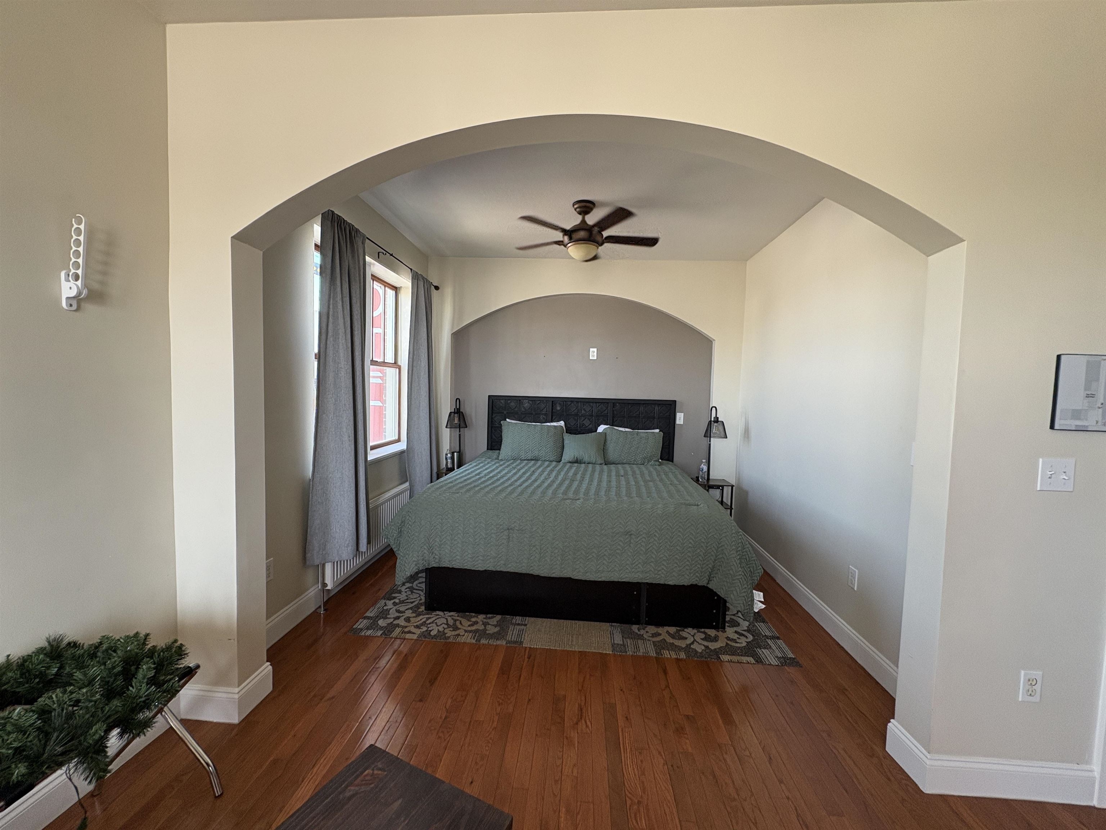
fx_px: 447
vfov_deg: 85.7
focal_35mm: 14
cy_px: 415
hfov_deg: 102.1
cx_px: 553
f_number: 2.2
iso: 160
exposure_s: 1/99
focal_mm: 2.22
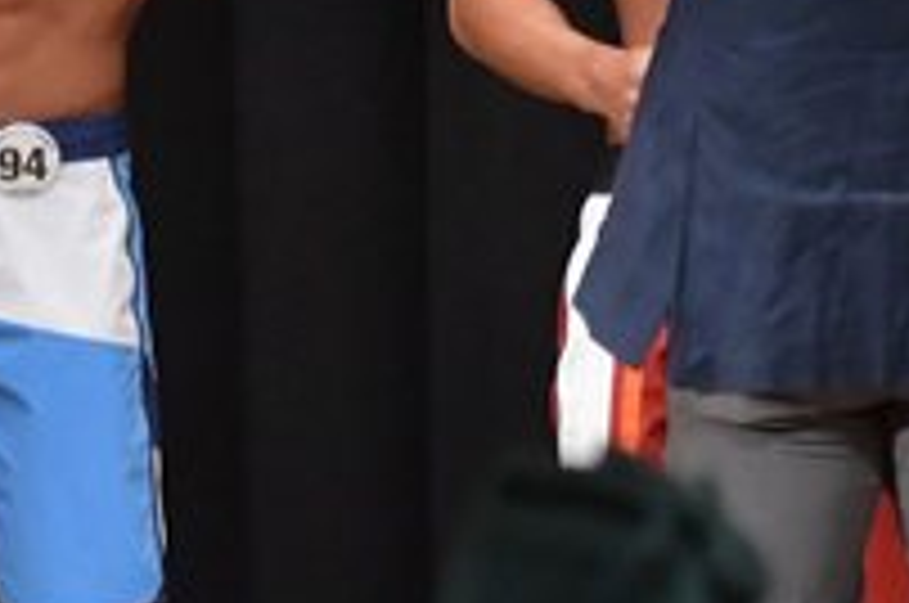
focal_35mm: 864
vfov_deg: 1.6
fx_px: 21781
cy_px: 302
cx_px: -38
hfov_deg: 2.4
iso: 6400
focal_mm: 150
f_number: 5.6
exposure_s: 1/400
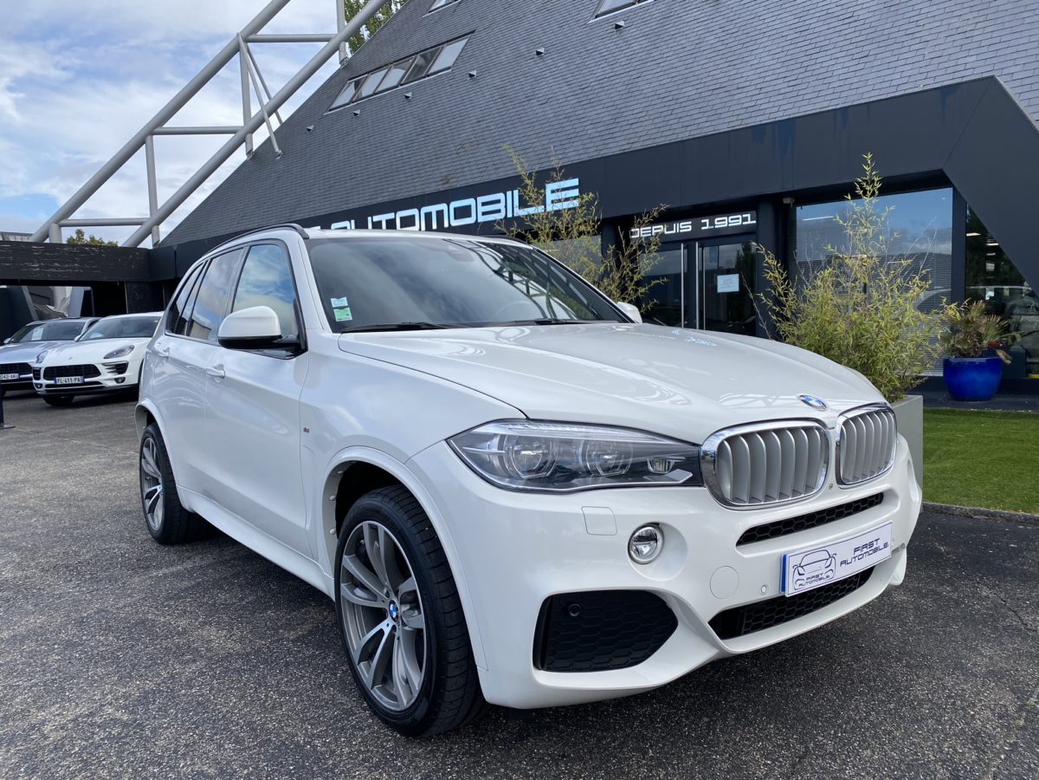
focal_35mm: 26
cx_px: 520
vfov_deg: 53.1
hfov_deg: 67.3
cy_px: 390
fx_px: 780
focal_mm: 4.25
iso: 32
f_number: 1.8
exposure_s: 1/1346
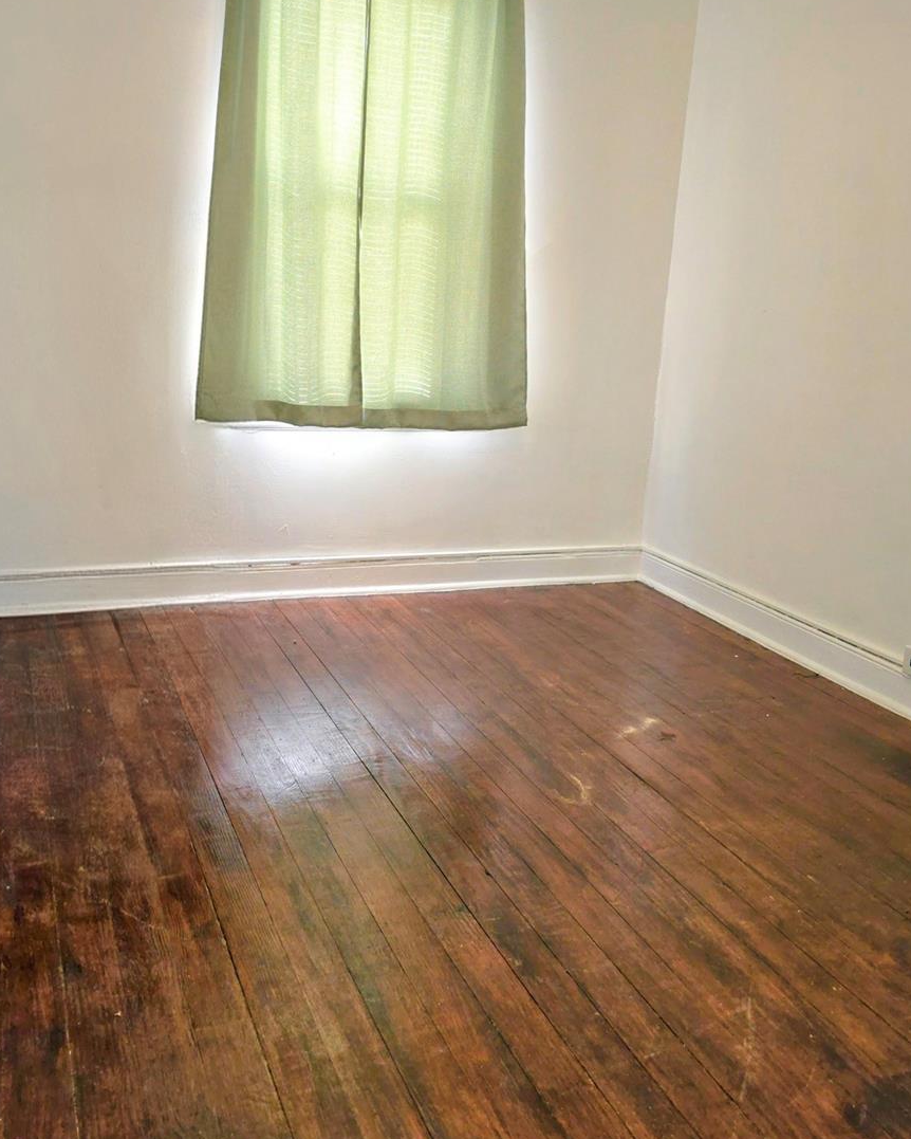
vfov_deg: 55.6
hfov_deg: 45.8
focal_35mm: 32
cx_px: 434
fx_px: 1078
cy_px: 527
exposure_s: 1/40
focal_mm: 6.3
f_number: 1.7
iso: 125
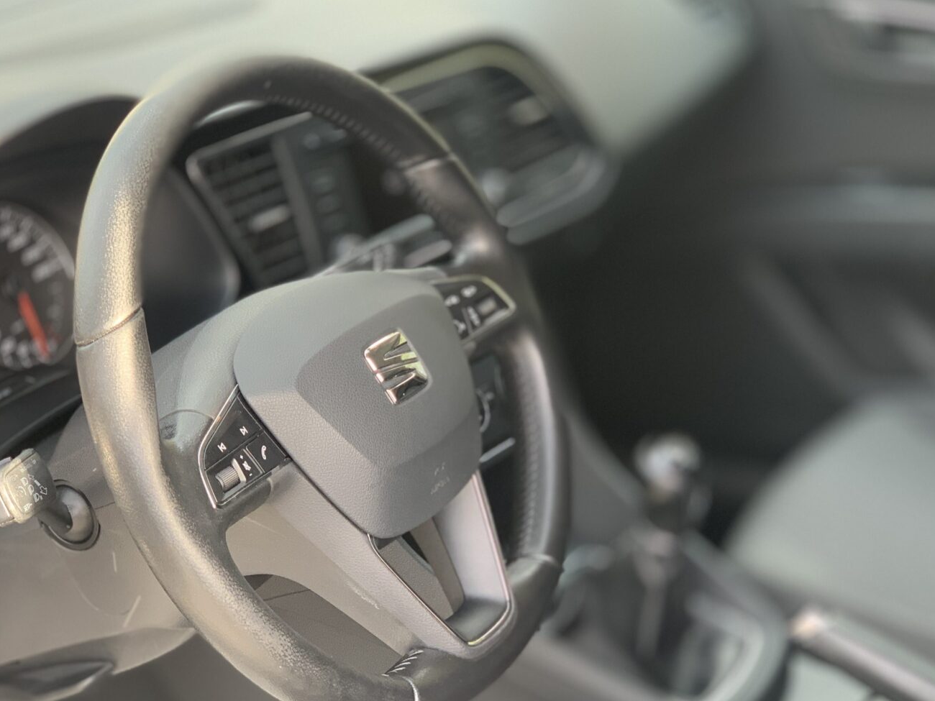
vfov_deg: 20.4
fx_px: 1945
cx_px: 427
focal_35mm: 72
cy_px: 416
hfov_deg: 27.0
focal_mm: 6
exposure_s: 1/122
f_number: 2.4
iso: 100
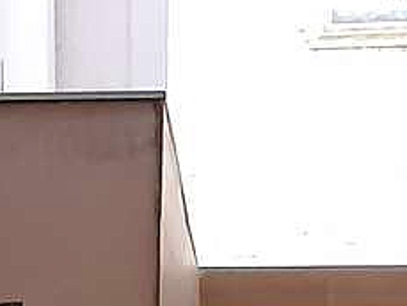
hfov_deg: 23.0
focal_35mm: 85
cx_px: 164
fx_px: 1000
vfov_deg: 13.2
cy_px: 725
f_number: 2.2
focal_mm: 1.42
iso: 320
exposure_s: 1/25
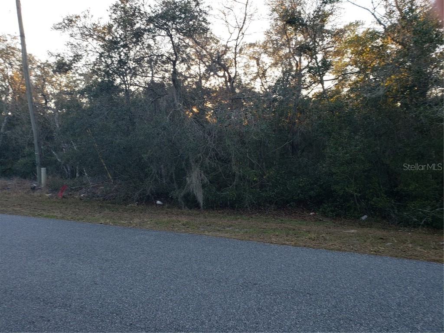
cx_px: 222
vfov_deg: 53.1
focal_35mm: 26
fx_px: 333
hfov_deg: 67.3
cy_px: 166
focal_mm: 4.3
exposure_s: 1/127
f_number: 2.4
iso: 50
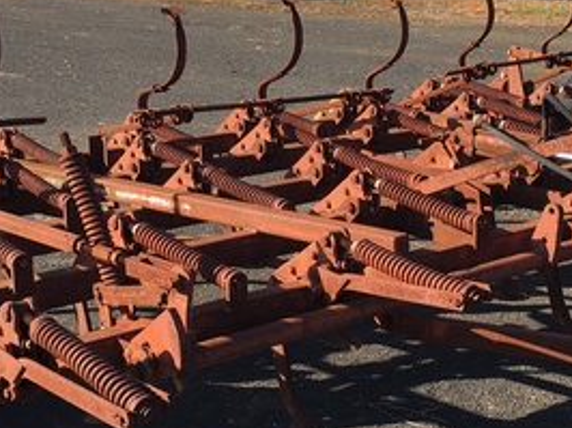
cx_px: 327
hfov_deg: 27.0
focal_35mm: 72
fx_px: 1189
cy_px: 236
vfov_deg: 20.4
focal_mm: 4.15
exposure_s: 1/699
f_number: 2.2
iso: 25
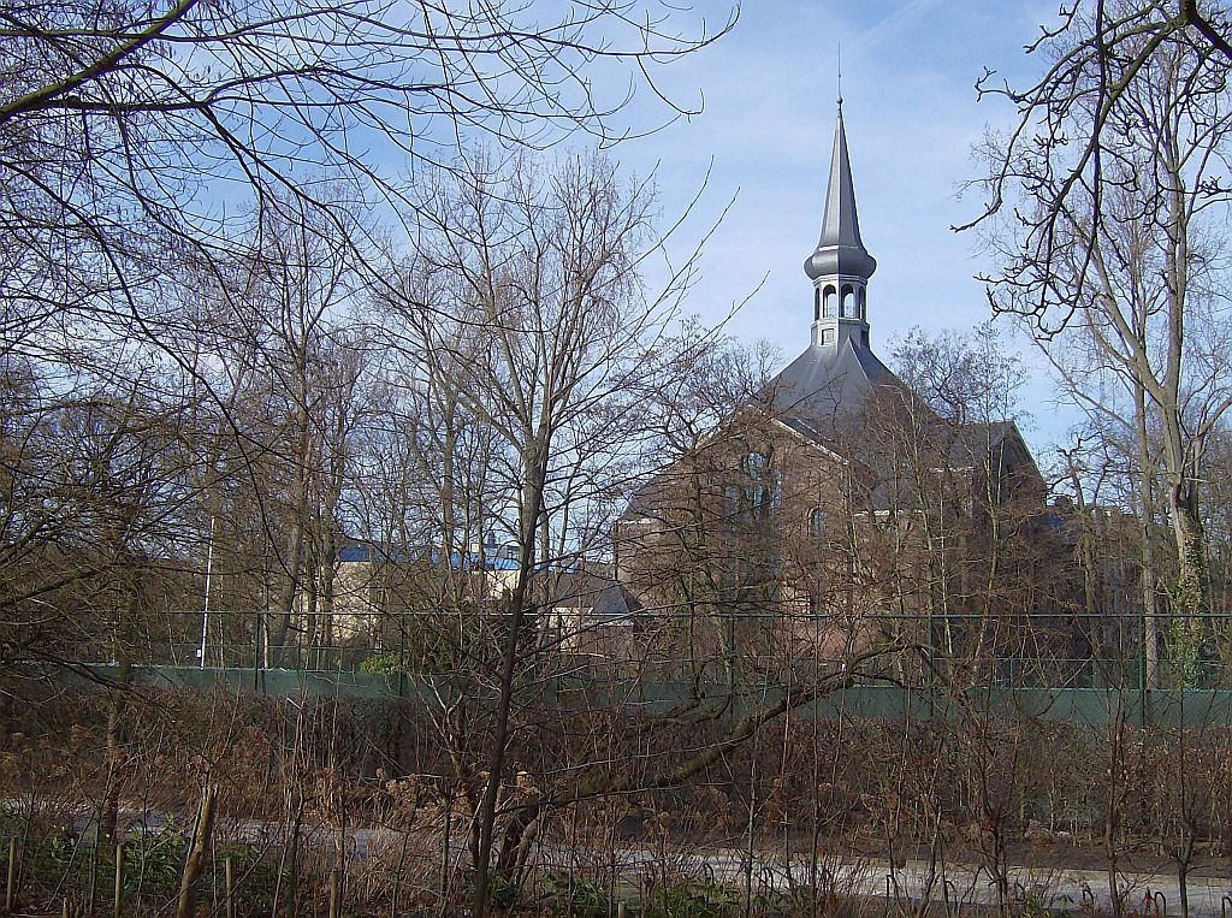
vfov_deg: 31.4
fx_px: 1633
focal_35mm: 46
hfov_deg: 41.3
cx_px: 616
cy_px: 459
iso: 100
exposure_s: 1/476
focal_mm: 7.7
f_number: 5.1
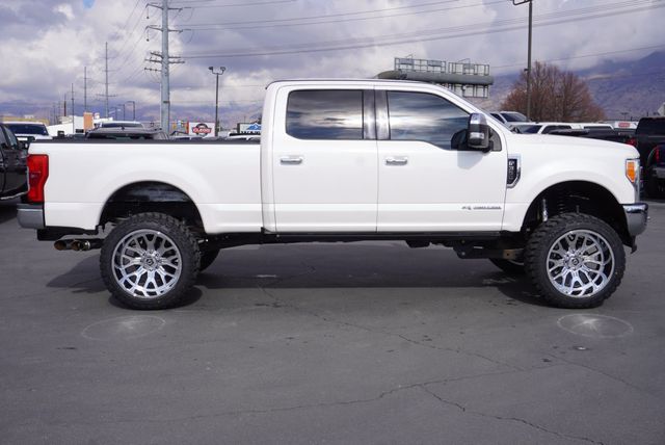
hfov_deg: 44.9
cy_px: 222
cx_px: 332
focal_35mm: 44
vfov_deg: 30.9
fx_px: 804
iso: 100
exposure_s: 1/200
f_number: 11
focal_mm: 29
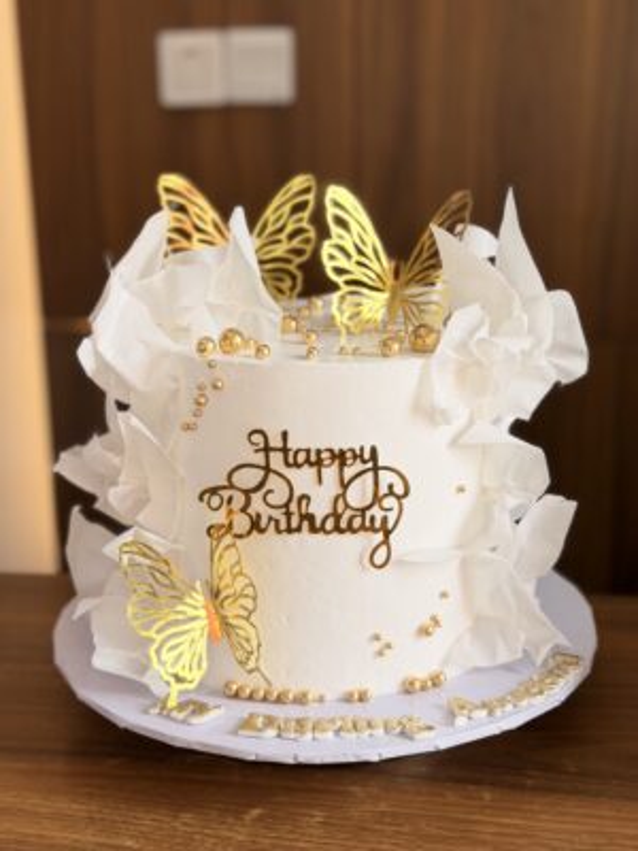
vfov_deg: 39.7
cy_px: 426
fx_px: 1180
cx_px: 319
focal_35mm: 48
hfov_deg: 30.3
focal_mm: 6.76
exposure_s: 1/310
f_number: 1.78
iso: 64
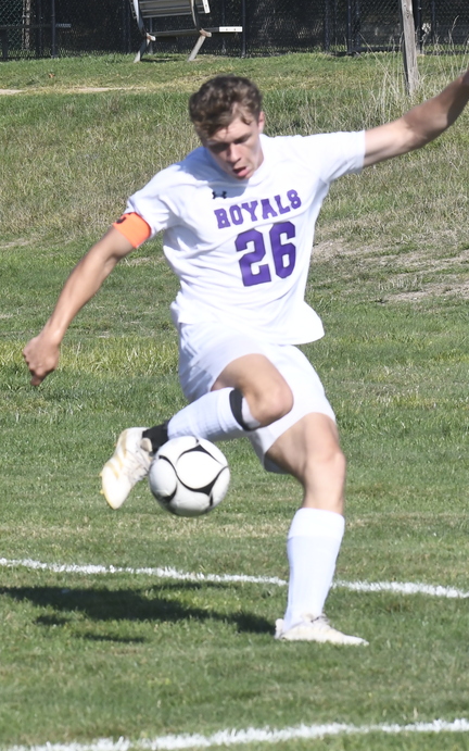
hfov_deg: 3.2
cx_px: -202
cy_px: 348
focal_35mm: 405
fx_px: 8281
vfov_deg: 5.2
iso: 640
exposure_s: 1/1600
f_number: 10
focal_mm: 122
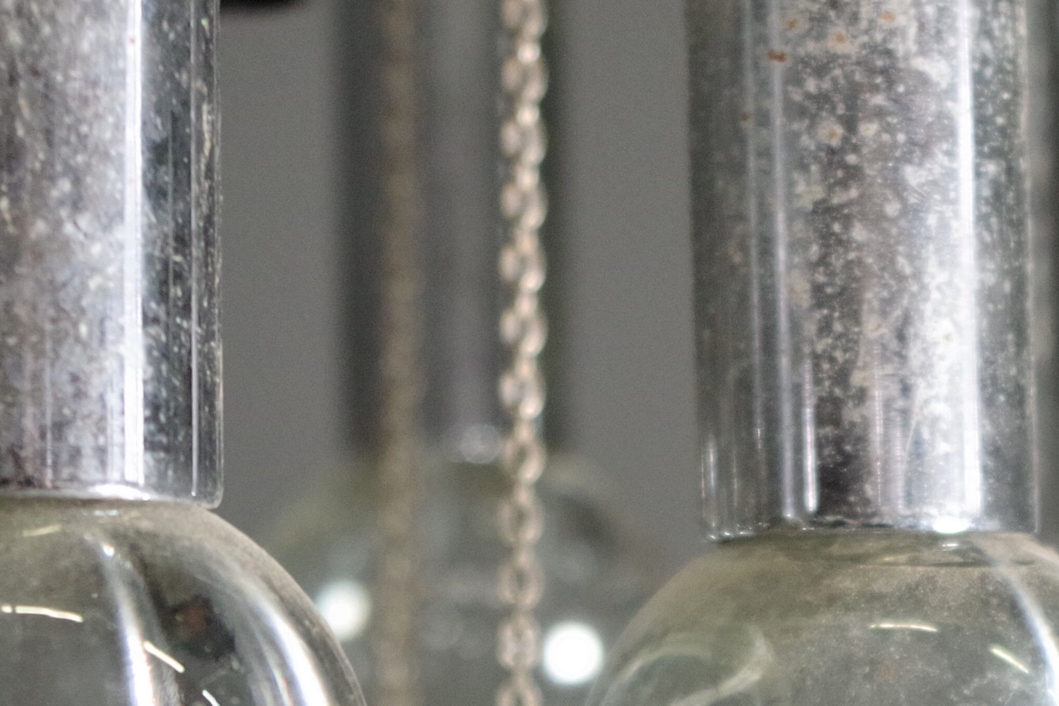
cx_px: 860
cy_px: 762
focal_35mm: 148
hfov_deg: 13.8
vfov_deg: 9.2
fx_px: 4353
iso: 1600
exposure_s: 1/80
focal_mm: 37.5
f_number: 4.5
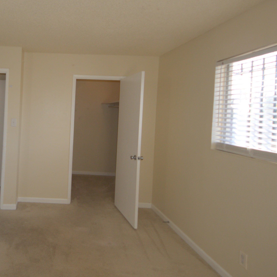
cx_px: 48
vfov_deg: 64.6
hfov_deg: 58.9
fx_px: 217
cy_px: 115
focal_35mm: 24
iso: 280
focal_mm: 8
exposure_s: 1/125
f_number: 4.5
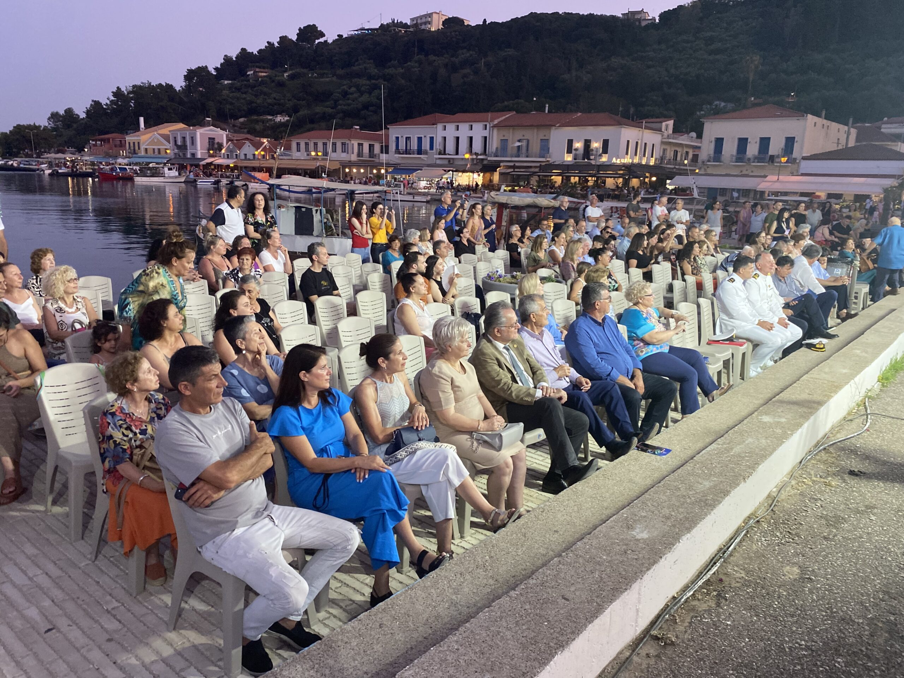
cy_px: 339
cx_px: 452
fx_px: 679
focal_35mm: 26
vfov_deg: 53.1
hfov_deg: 67.3
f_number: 1.8
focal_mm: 4.25
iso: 250
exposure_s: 1/50
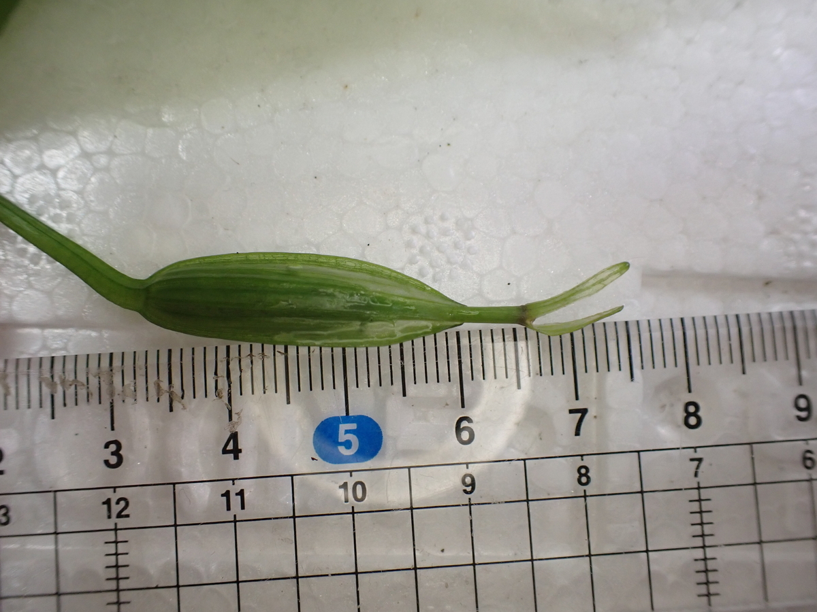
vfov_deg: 46.8
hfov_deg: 60.0
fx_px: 708
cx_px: 408
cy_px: 306
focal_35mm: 30
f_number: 2.3
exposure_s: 1/125
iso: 320
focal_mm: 5.4
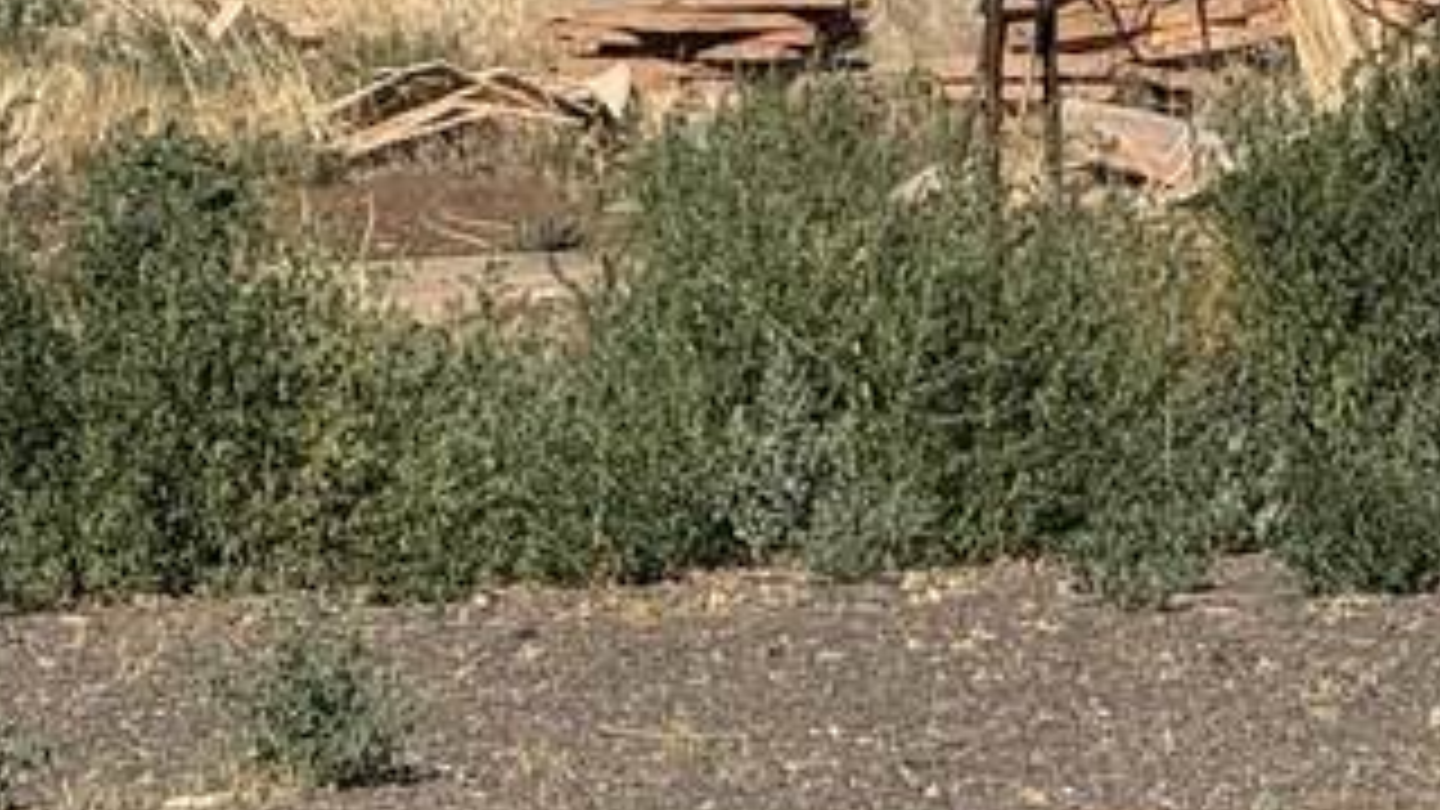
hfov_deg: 4.1
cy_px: -652
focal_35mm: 523
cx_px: 1814
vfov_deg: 2.3
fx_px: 19970
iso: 50
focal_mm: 15.66
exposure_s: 1/2212
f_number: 2.8
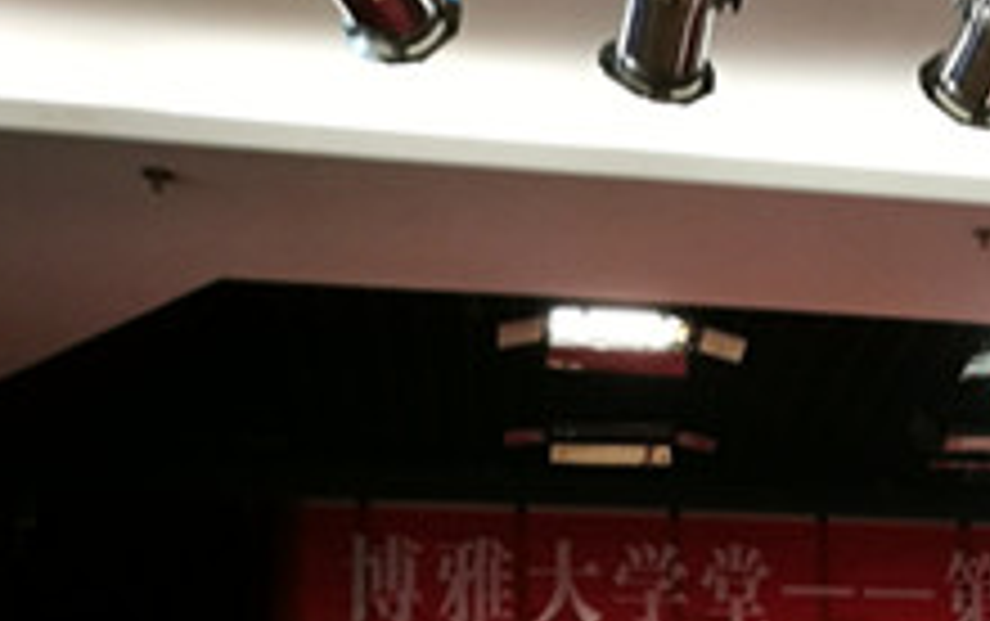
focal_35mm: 78
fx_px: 2107
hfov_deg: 24.2
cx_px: 1170
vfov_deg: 15.9
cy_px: 806
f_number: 2.2
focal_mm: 4.5
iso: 160
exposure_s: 1/33.3
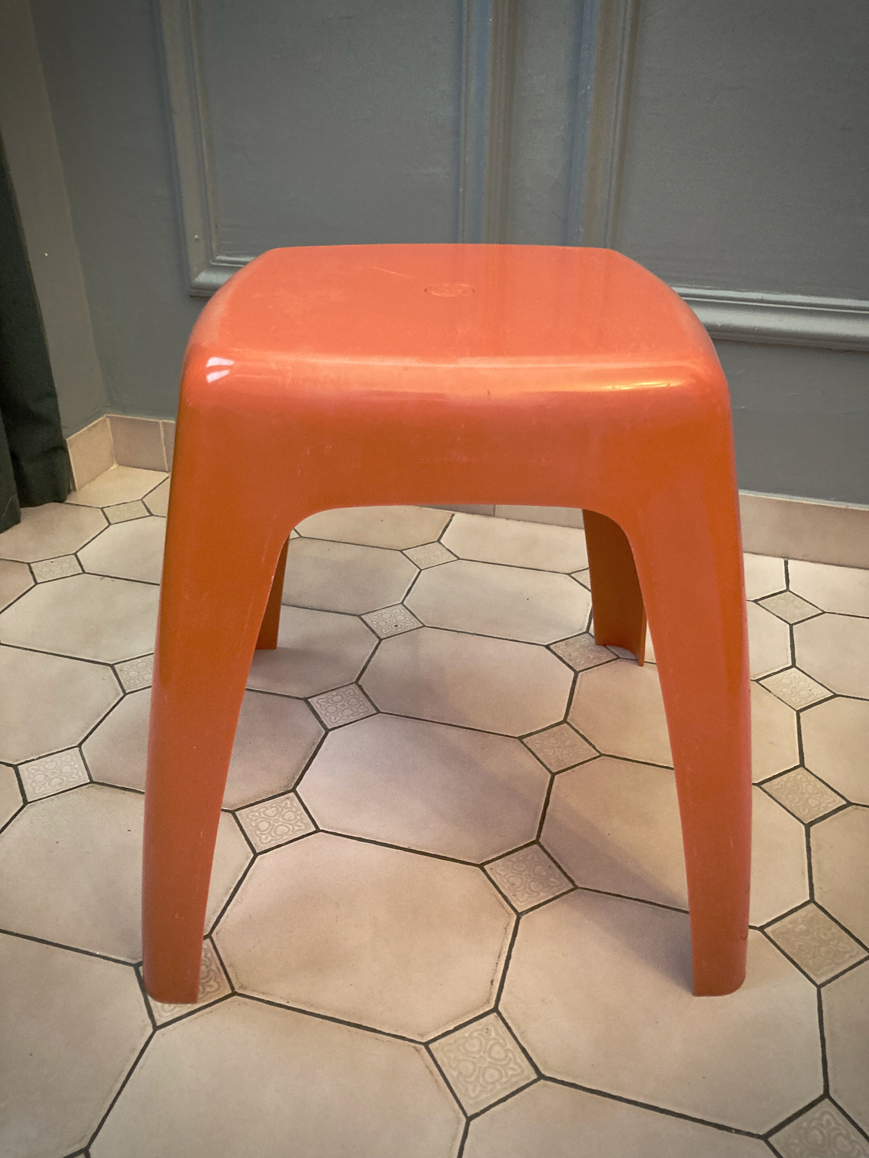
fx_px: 937
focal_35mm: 28
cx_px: 434
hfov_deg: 49.7
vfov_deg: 63.4
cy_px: 579
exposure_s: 1/50
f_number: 1.8
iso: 320
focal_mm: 3.99
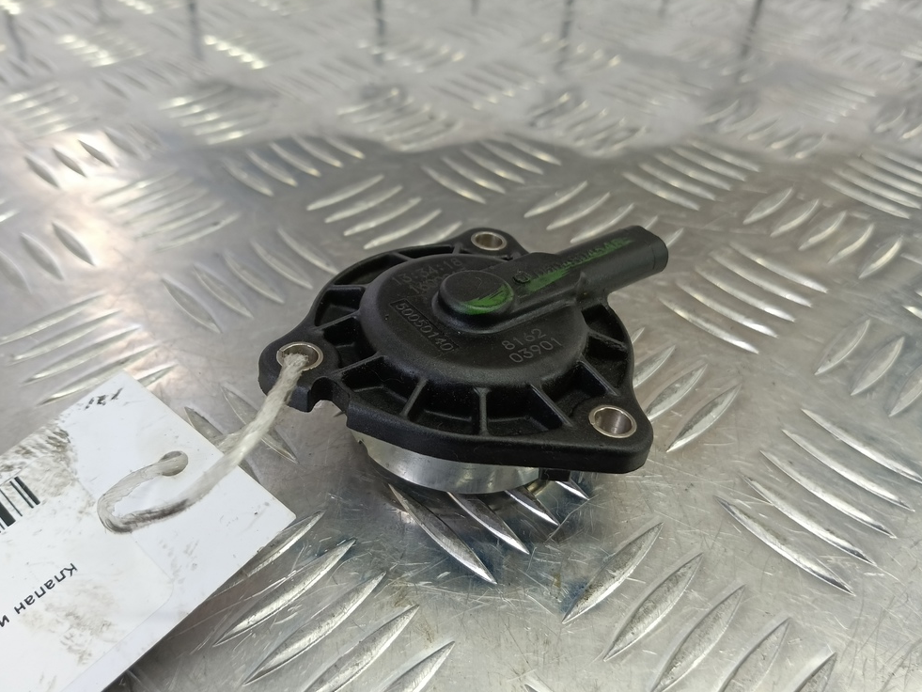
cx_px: 449
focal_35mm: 24
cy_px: 347
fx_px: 639
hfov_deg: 71.6
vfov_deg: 56.8
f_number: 1.6
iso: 124
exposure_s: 1/50
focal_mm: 4.11
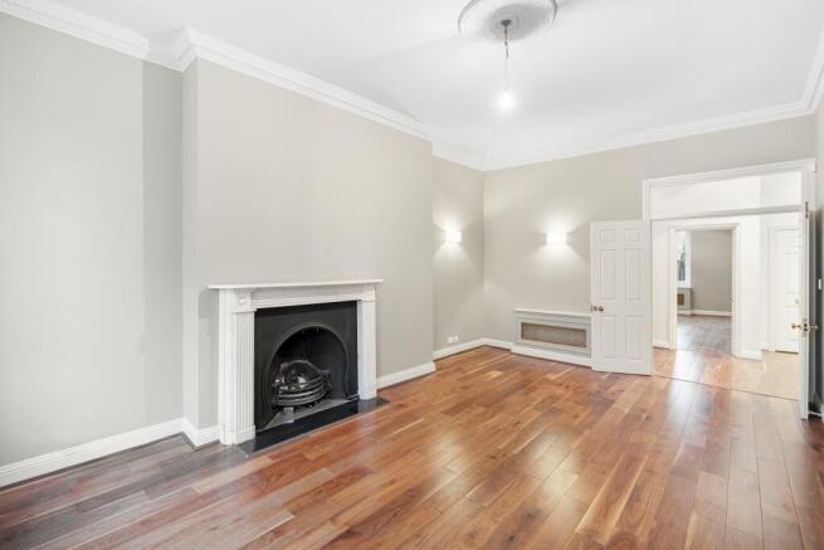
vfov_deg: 73.8
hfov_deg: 96.7
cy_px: 275
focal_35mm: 16
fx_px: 366
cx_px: 412
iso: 320
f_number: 8
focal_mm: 16
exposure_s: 1/1.43
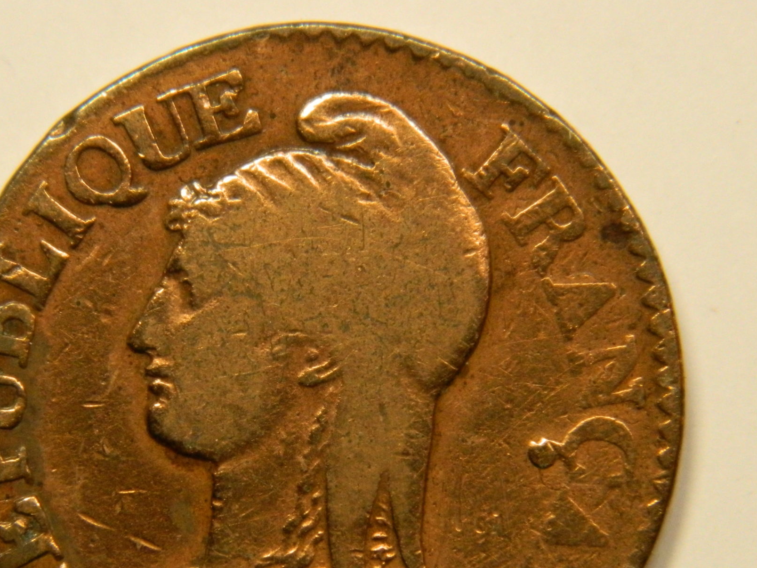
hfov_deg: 12.0
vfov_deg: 9.0
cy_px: 425
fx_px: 3586
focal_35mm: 164
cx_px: 293
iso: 400
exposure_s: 1/160
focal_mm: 18.6
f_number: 4.5
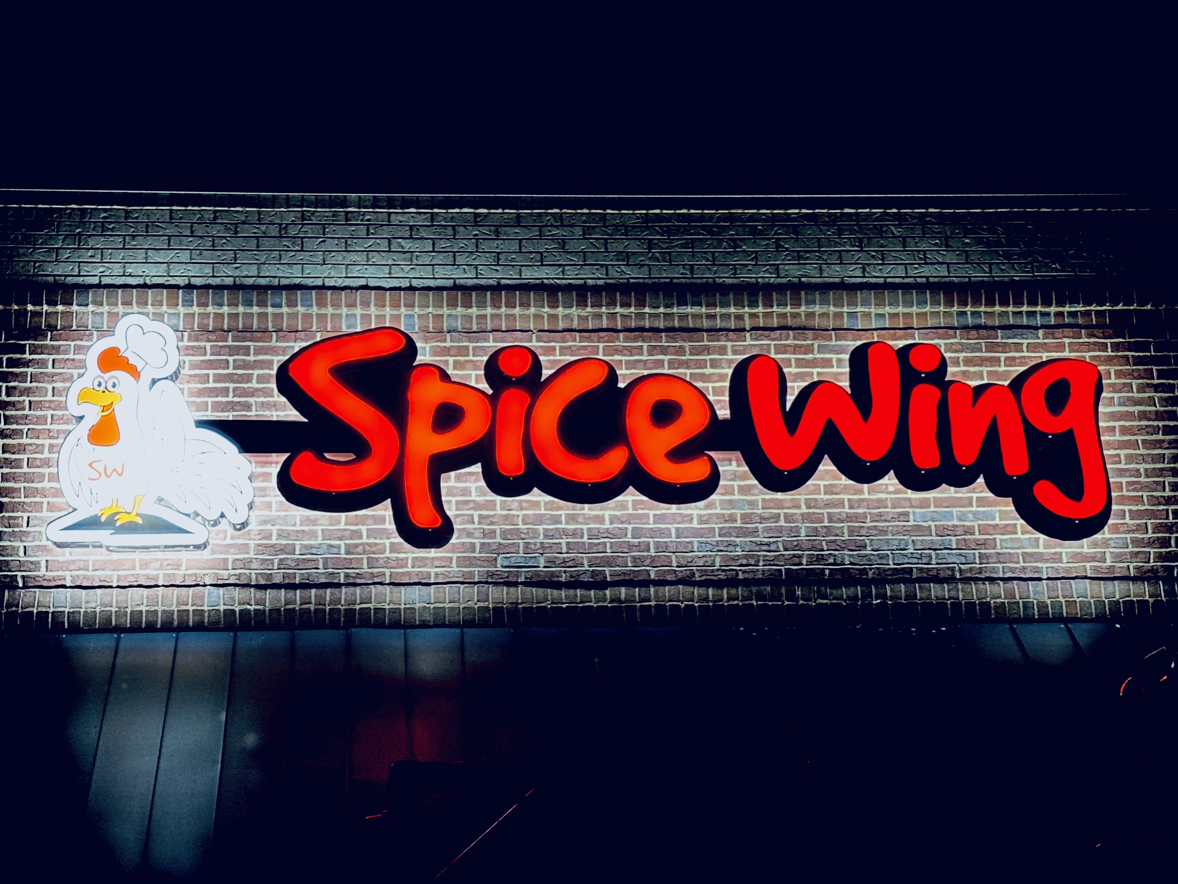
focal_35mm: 52
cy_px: 442
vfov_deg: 28.0
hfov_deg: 36.8
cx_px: 589
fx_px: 1770
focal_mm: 5.96
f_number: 1.6
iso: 200
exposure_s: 1/40
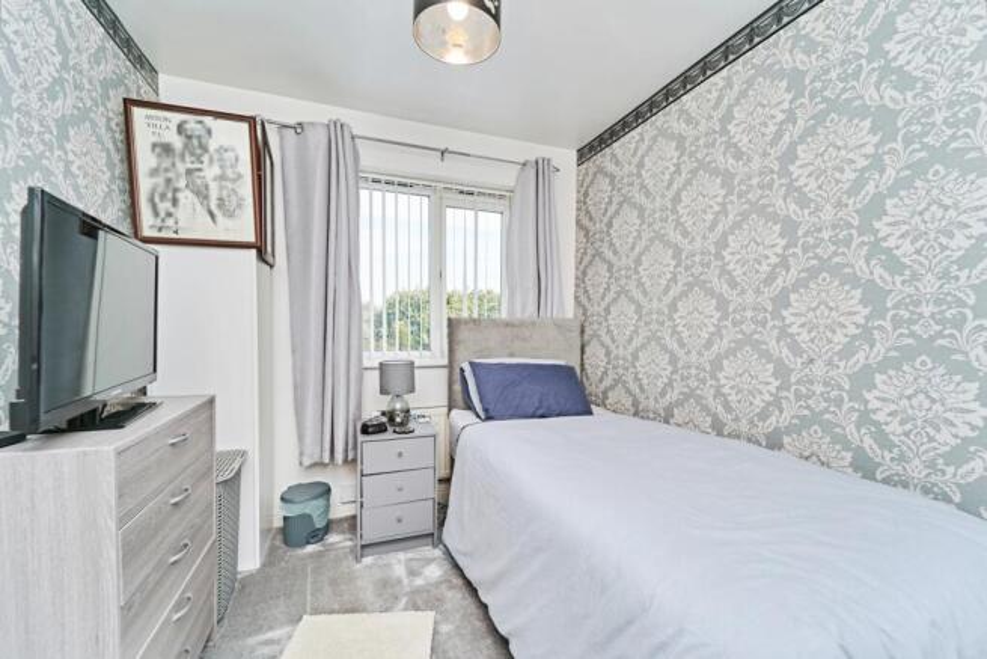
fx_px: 384
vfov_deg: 81.2
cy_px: 330
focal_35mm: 14
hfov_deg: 104.2
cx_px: 494
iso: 200
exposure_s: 1/60
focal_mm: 14
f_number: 8
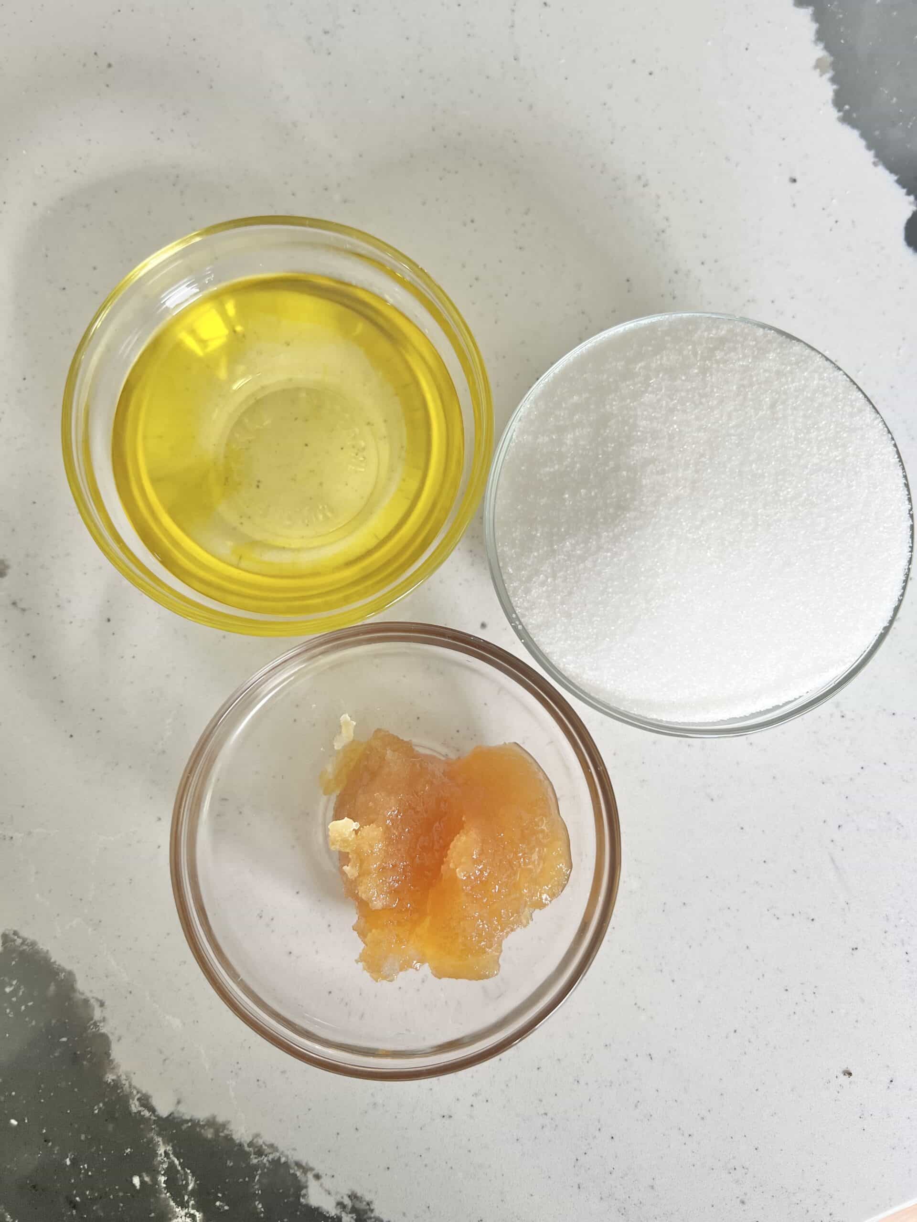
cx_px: 458
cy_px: 611
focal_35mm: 26
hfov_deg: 53.1
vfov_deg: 67.3
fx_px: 918
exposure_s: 1/121
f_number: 1.5
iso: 64
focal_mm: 5.7
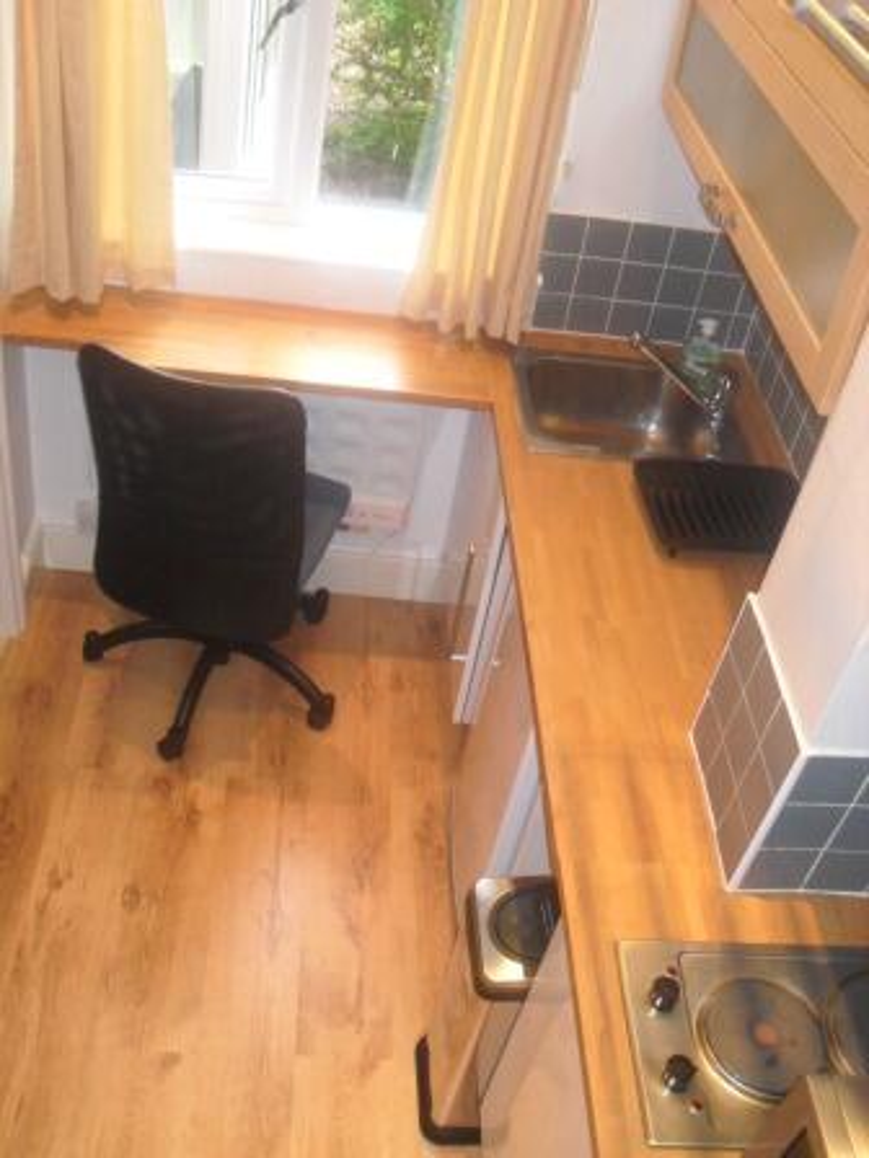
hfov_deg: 40.7
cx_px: 434
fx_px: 1172
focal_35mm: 35
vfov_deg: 52.6
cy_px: 579
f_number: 2.8
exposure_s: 1/45
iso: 200
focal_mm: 6.2
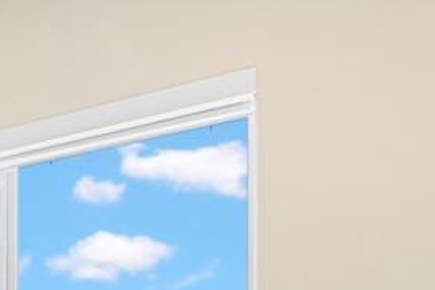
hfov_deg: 19.4
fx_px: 967
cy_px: 512
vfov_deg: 15.0
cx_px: -337
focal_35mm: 80
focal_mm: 15
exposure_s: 1/4
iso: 320
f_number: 8
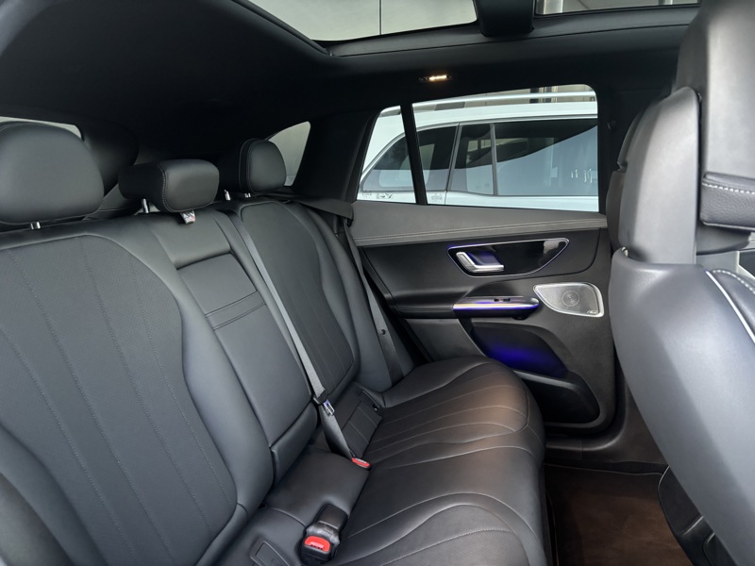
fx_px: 567
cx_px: 378
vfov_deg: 53.1
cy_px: 283
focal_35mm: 26
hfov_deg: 67.3
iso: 640
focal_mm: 5.96
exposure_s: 1/34
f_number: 1.6
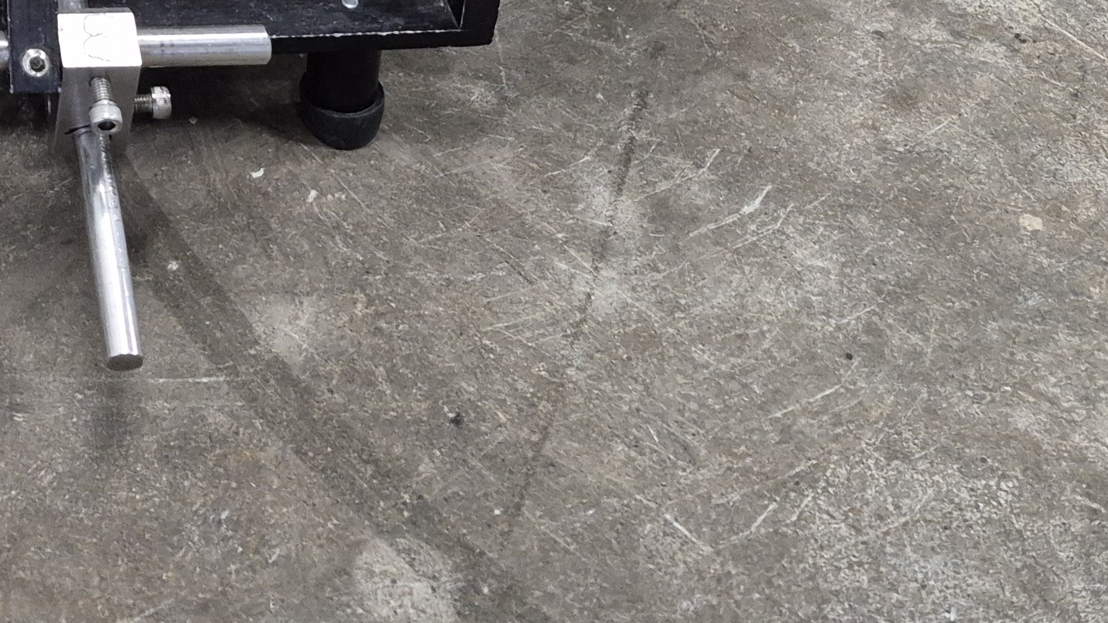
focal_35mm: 70
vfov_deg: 14.9
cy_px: -512
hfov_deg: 26.4
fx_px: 2056
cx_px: -262
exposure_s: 1/120
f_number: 1.8
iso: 640
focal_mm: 5.4
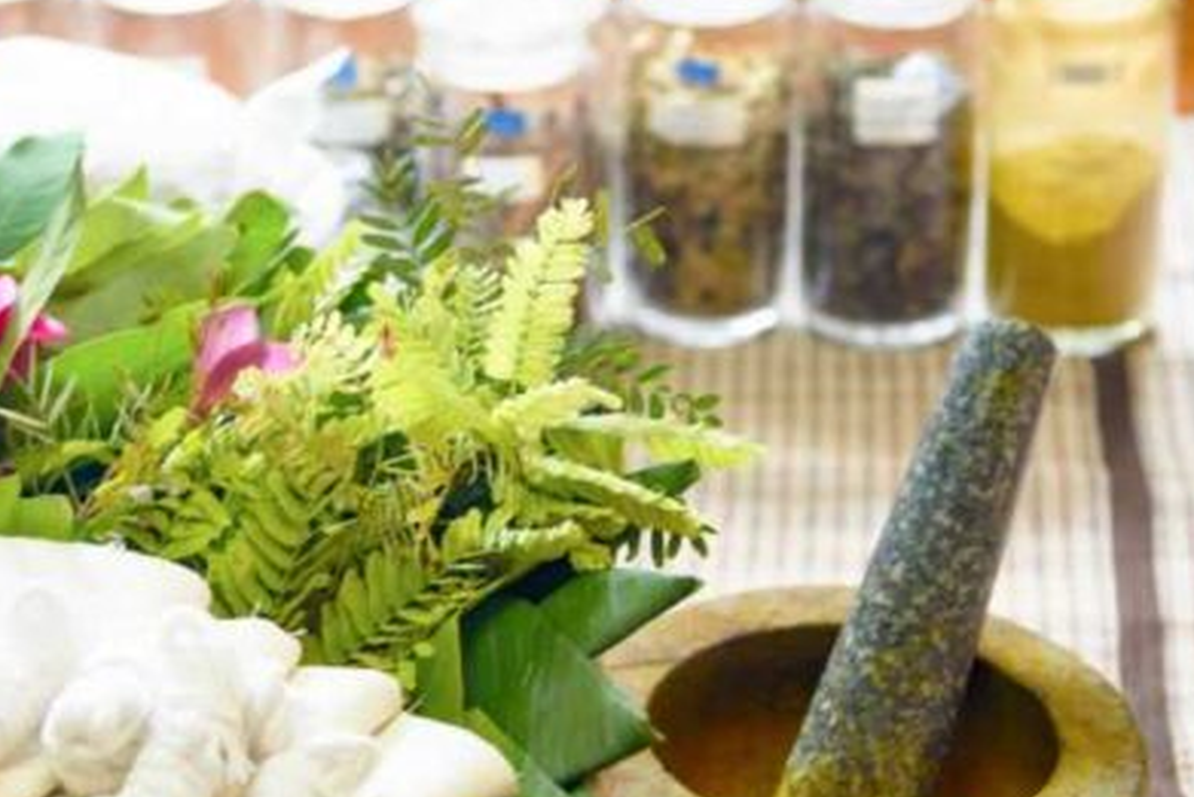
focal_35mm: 108
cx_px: 406
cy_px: 589
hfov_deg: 18.9
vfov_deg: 12.7
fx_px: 3583
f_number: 4
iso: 200
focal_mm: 55
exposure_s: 1/5
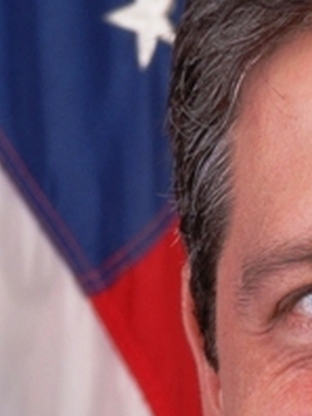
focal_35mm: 519
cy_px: 598
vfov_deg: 3.8
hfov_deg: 2.9
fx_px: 6244
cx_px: 484
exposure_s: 1/160
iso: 100
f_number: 8
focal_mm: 70
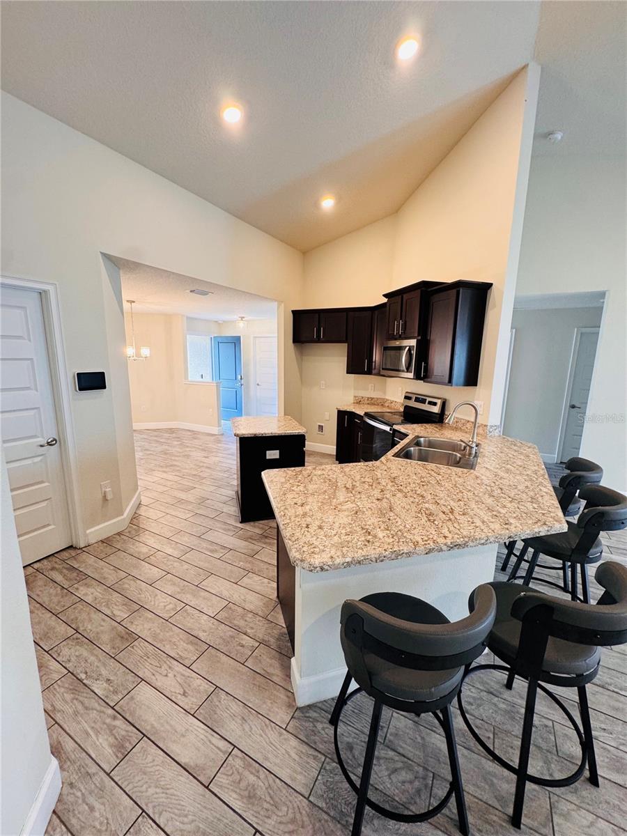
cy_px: 418
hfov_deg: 85.7
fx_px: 338
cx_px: 314
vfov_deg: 102.1
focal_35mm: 14
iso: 160
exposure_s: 1/60
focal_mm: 2.22
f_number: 2.2
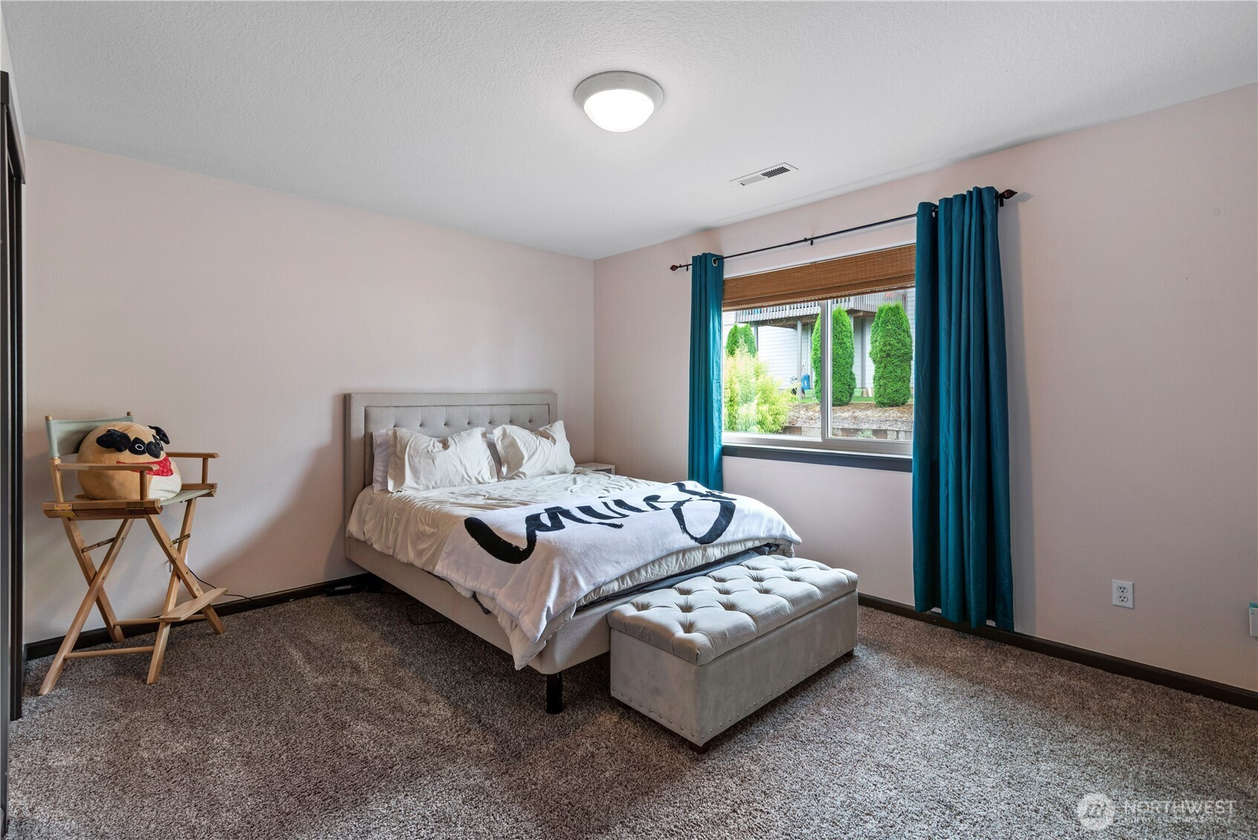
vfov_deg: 73.8
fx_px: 559
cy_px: 420
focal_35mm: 16
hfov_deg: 96.7
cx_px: 629
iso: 200
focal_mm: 16
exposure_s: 1/2
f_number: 10
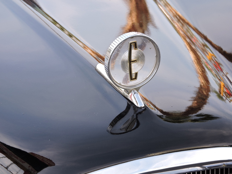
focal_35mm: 150
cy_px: 87
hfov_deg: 13.2
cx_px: 116
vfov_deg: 9.9
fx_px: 1005
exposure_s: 1/100
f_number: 5.2
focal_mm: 26.9
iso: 100
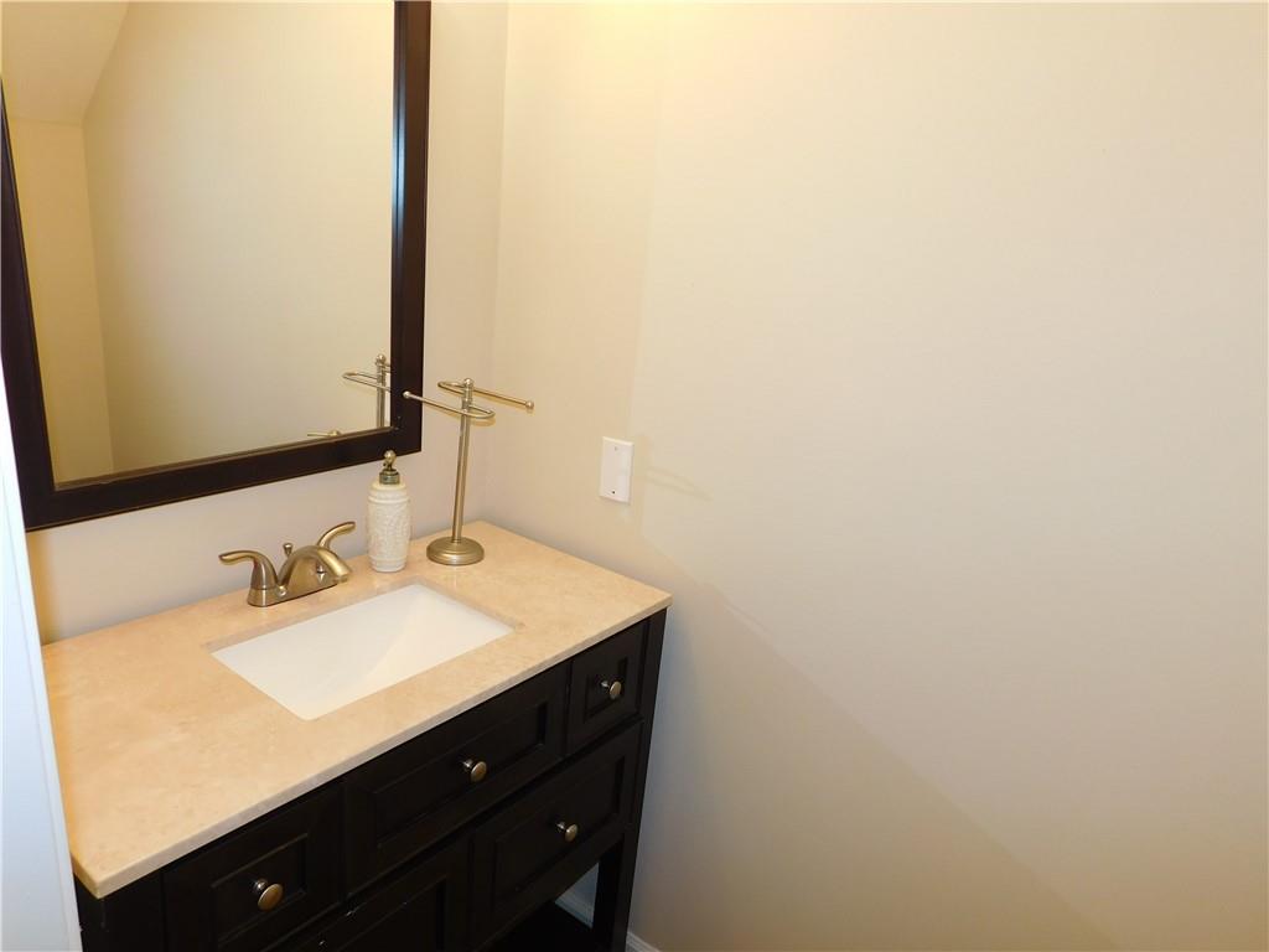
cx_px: 634
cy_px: 476
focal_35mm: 23
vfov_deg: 58.9
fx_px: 843
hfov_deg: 73.9
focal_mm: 4
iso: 125
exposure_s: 1/30
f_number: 3
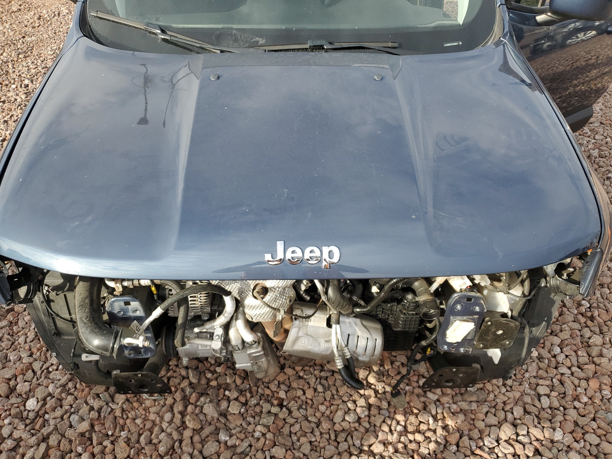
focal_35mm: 26
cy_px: 230
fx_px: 460
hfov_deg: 67.3
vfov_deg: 53.1
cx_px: 306
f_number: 1.5
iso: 50
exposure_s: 1/833
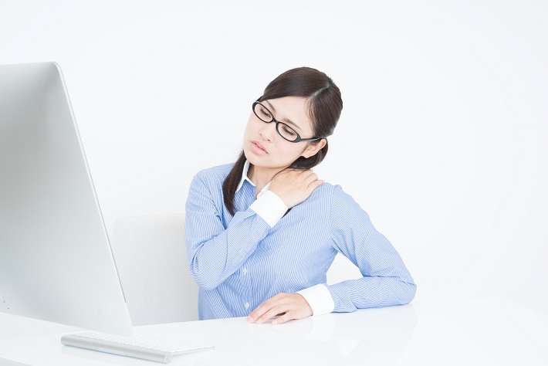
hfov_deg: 28.8
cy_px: 183
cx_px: 274
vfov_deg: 19.5
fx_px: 1066
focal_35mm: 70
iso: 100
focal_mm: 70
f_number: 10
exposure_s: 1/125
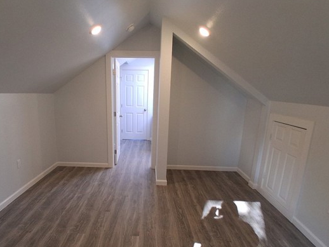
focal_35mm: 21
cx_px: 140
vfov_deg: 63.1
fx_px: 200
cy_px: 145
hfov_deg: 78.4
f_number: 2.2
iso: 200
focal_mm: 1.4
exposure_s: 1/120
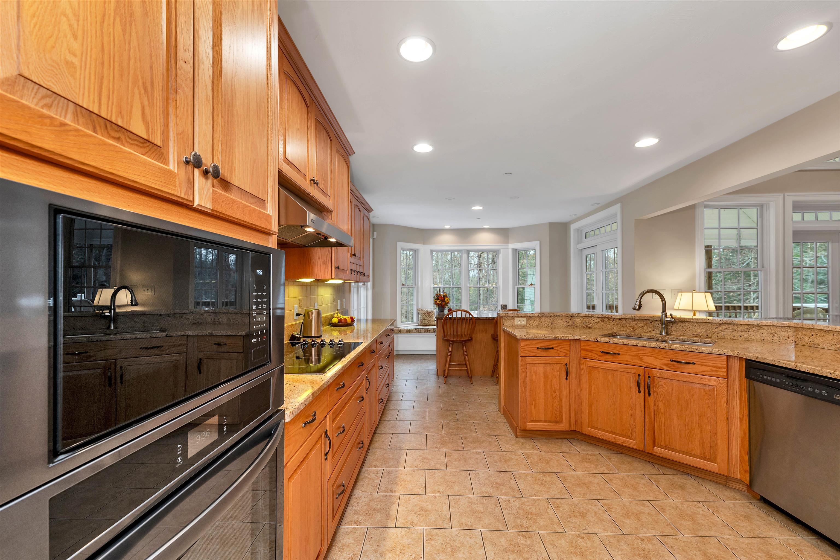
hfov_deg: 104.3
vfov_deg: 81.2
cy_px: 280
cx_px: 420
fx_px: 327
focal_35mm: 14
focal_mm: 14
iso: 400
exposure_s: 1/13
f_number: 8
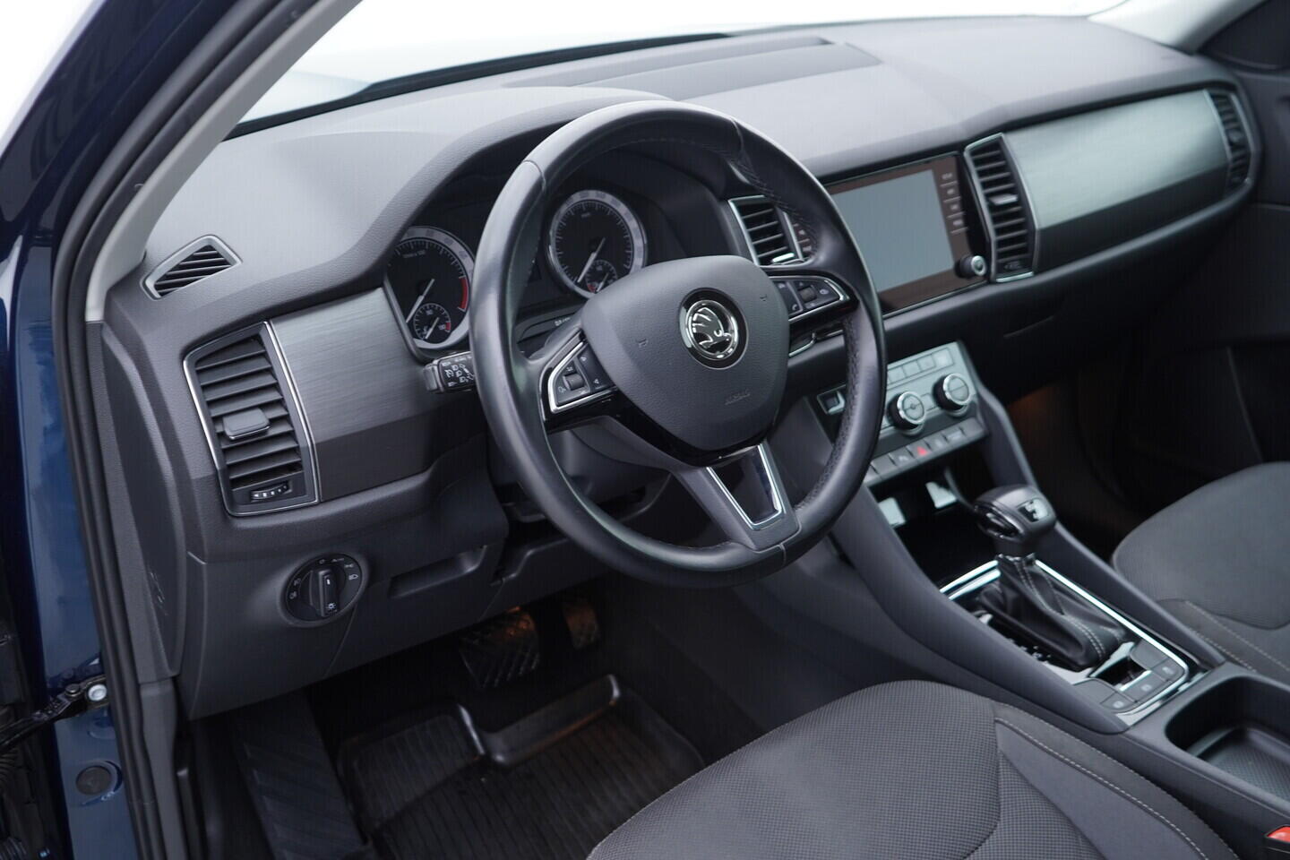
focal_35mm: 36
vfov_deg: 36.9
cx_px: 645
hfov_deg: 53.1
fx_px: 1290
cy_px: 430
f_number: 2.8
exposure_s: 1/40
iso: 200
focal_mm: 24
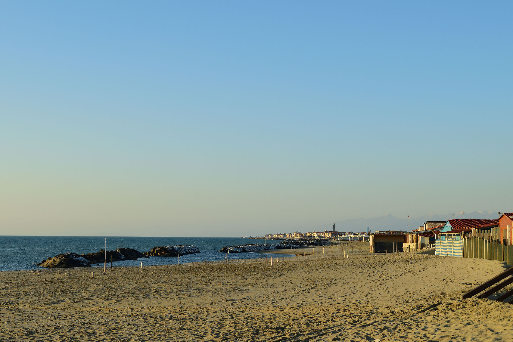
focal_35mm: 57
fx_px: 812
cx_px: 256
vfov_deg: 23.8
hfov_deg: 35.1
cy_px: 171
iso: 200
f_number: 9
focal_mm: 38
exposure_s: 1/250
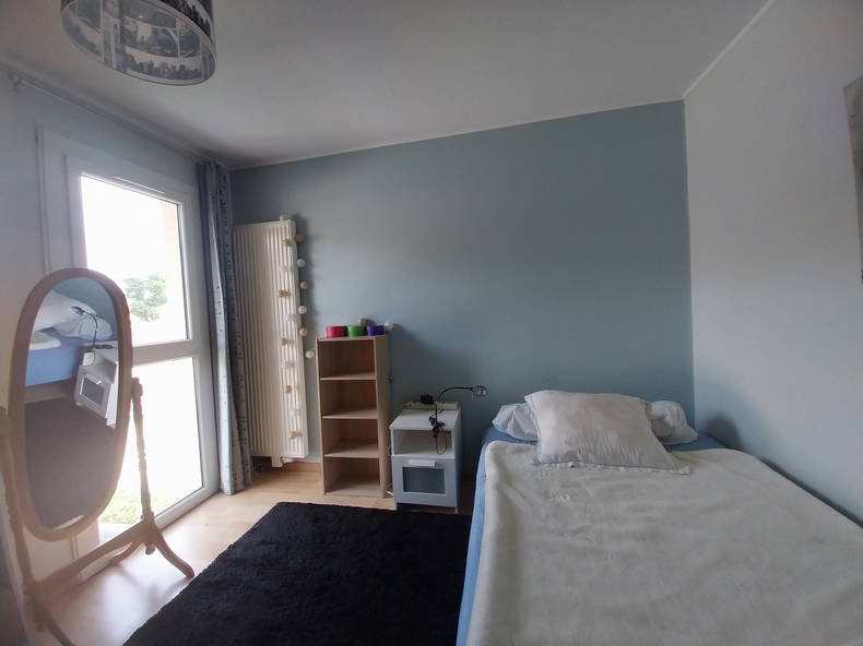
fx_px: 324
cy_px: 323
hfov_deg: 106.2
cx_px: 432
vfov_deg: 89.9
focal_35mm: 13
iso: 80
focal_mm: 1.13
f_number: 2.2
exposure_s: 1/60.2
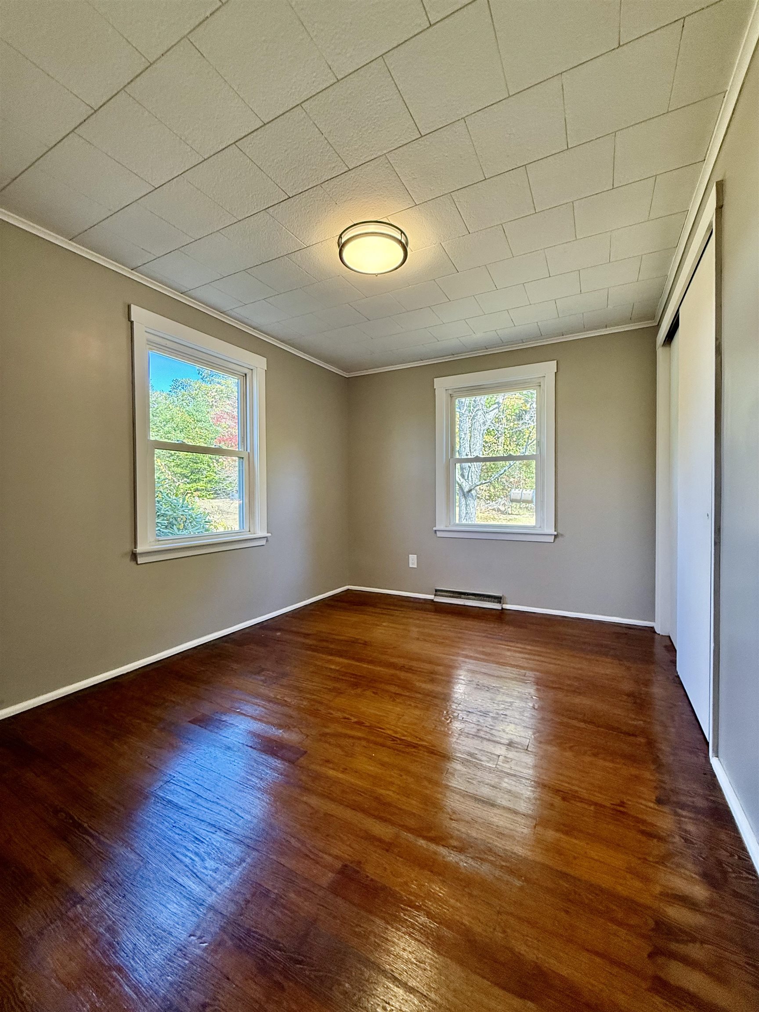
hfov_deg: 85.7
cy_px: 506
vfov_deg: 102.1
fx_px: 409
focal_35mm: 14
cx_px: 380
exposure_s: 1/120
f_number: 2.2
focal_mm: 2.22
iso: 250
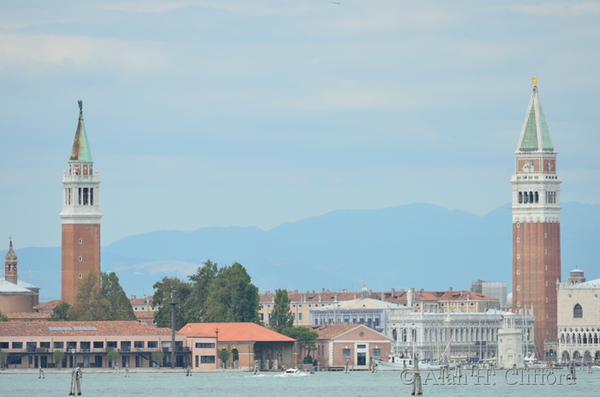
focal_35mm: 510
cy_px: 198
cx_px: 300
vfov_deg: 2.7
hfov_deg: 4.1
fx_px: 8479
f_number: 5.3
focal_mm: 340
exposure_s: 1/640
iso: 140
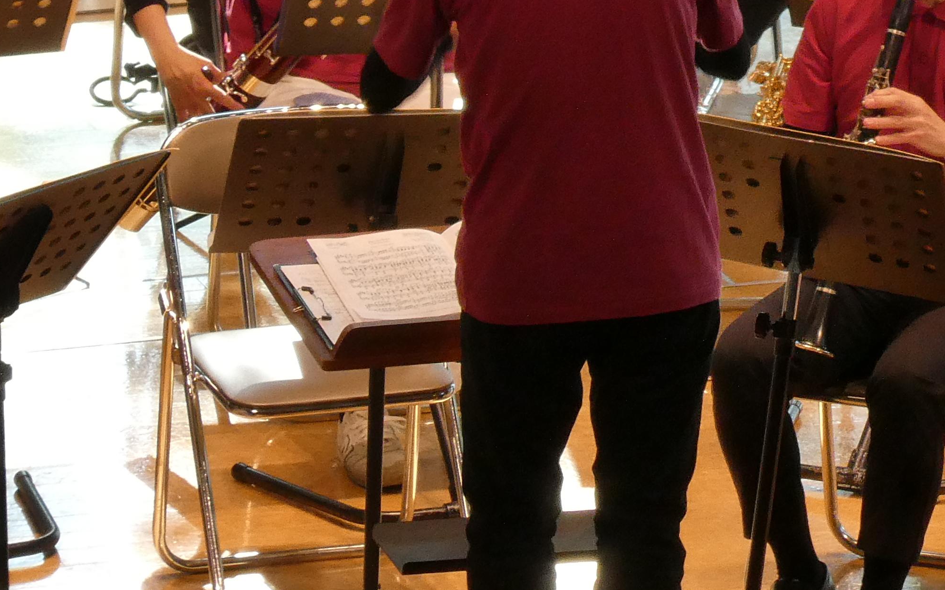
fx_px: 9606
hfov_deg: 5.6
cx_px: 823
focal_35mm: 373
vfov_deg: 3.5
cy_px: -23
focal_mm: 24.2
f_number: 5.3
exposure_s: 1/80
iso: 250
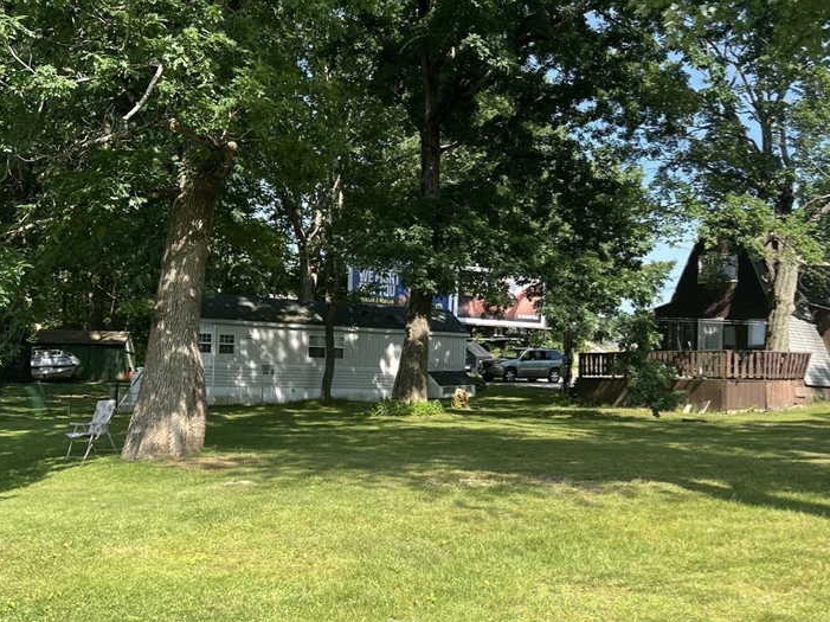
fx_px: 911
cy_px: 359
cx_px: 451
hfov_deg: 48.9
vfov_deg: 37.6
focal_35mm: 38
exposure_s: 1/1645
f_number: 1.5
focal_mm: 5.7
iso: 50
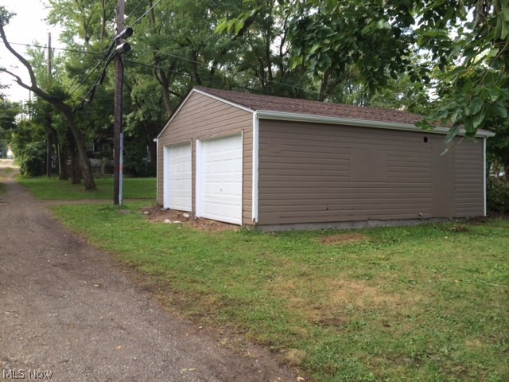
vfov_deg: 46.8
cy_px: 191
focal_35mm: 30
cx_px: 254
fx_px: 441
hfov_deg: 60.0
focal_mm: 4.12
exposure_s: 1/154
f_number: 2.2
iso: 32
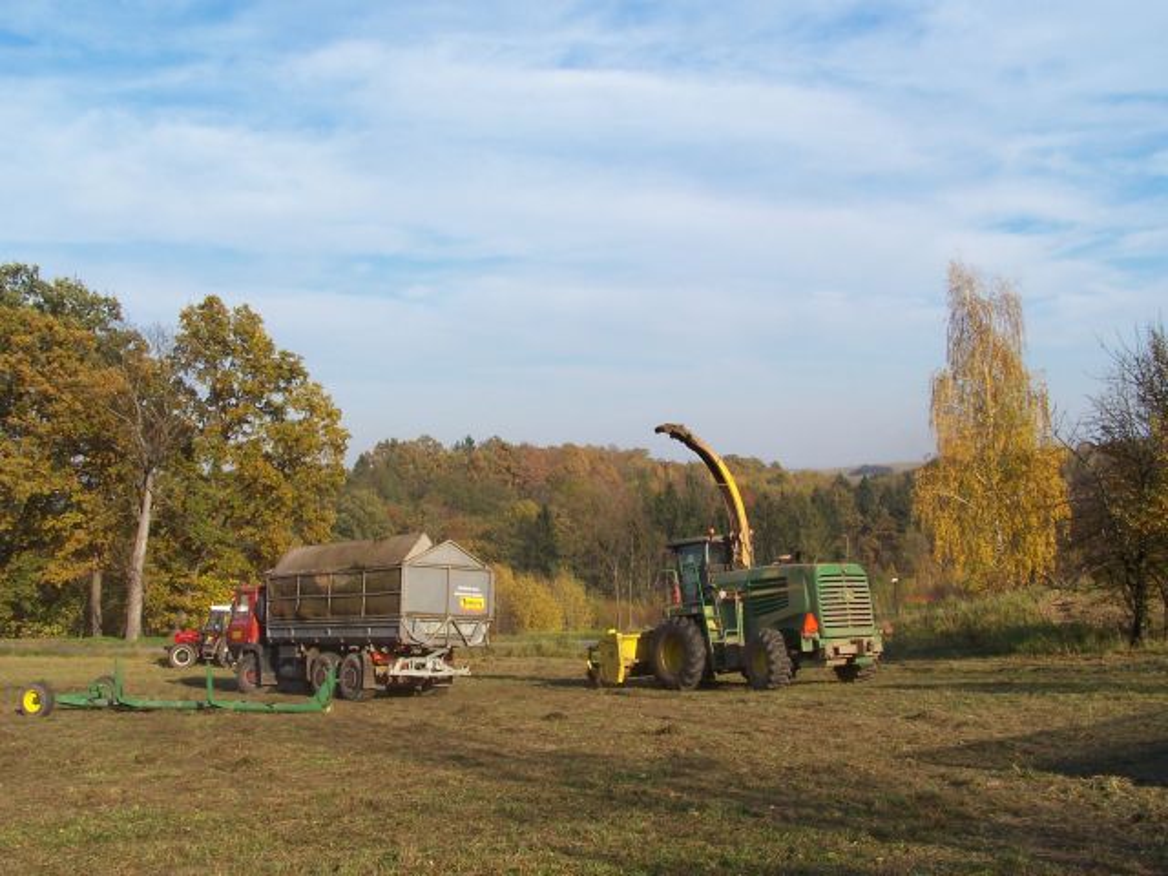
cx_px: 584
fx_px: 1282
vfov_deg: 37.7
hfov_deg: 49.0
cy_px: 438
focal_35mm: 38
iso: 80
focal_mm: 6.3
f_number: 8
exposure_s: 1/180
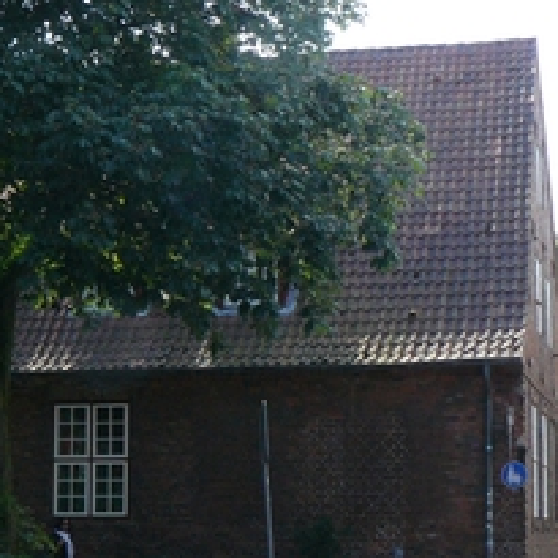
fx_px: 1696
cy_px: 362
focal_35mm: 93
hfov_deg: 18.7
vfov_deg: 18.6
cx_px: 212
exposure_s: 1/200
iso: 200
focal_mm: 6
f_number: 5
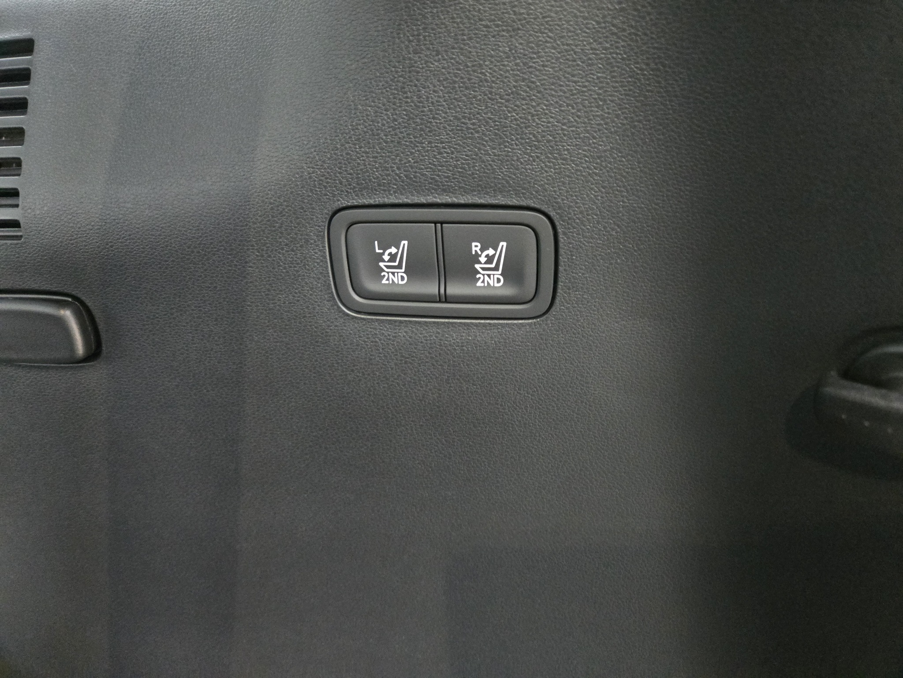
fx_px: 600
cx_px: 452
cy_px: 339
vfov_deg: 58.9
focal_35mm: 23
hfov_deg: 73.9
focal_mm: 5.4
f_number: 1.8
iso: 1600
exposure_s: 1/24
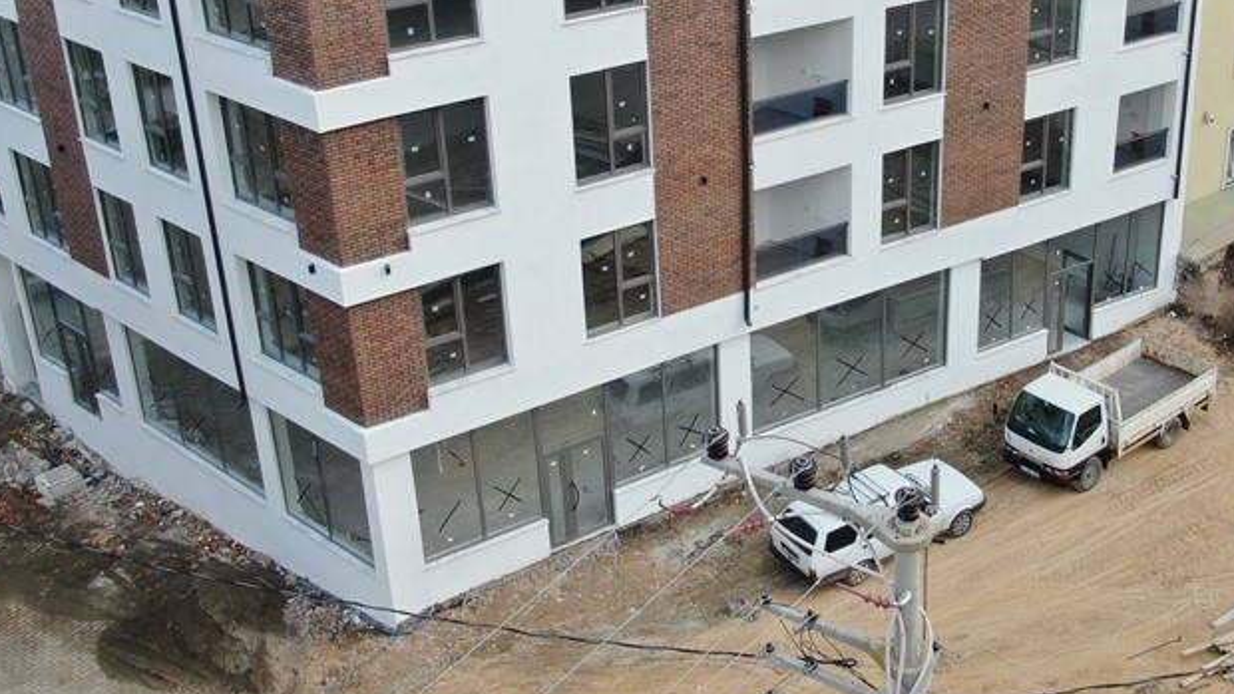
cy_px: 207
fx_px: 1473
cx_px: 772
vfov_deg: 26.3
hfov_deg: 45.1
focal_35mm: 45
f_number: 2.8
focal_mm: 4.48
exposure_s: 1/200
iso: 100
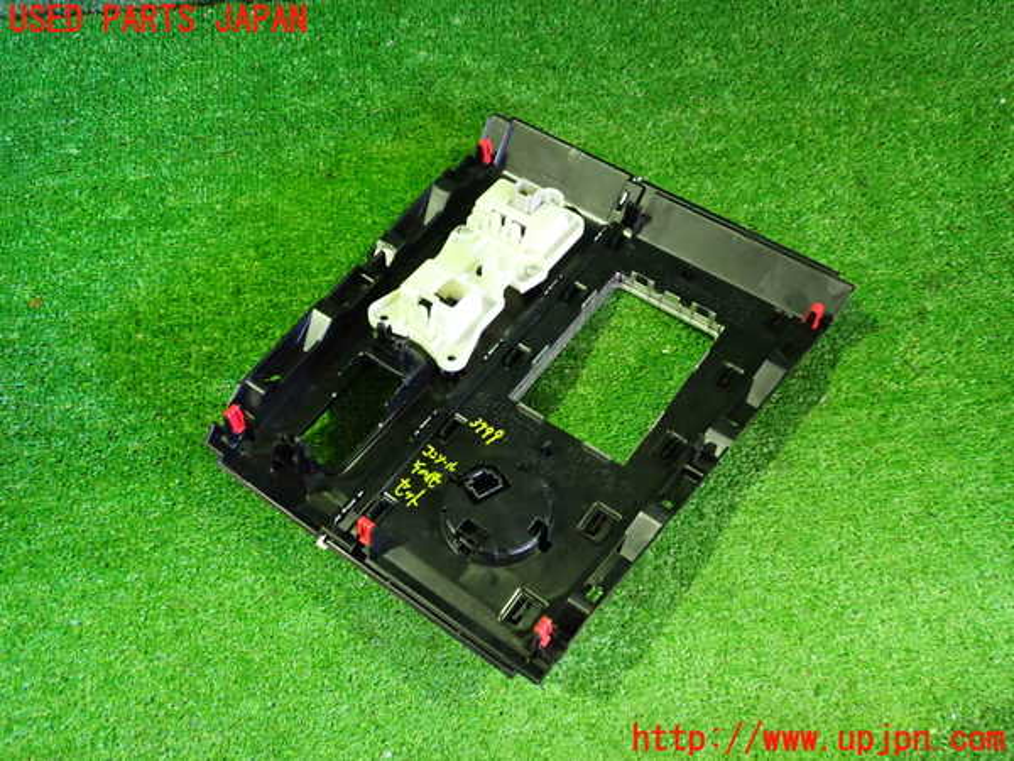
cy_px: 380
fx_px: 879
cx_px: 507
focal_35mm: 30
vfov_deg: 46.8
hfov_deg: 60.0
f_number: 2.3
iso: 1000
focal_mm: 5.4
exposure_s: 1/30
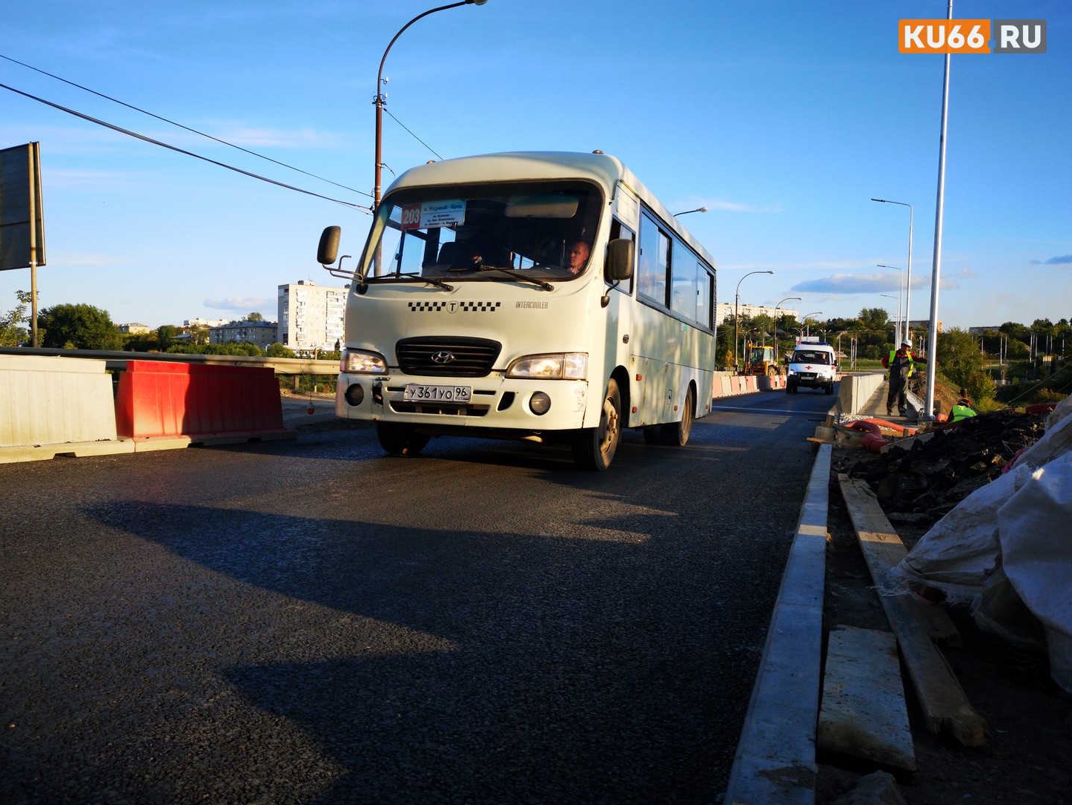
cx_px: 528
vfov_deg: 49.8
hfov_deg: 63.4
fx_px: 867
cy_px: 400
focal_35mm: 28
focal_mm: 3.95
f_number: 1.8
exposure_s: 1/962
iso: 50
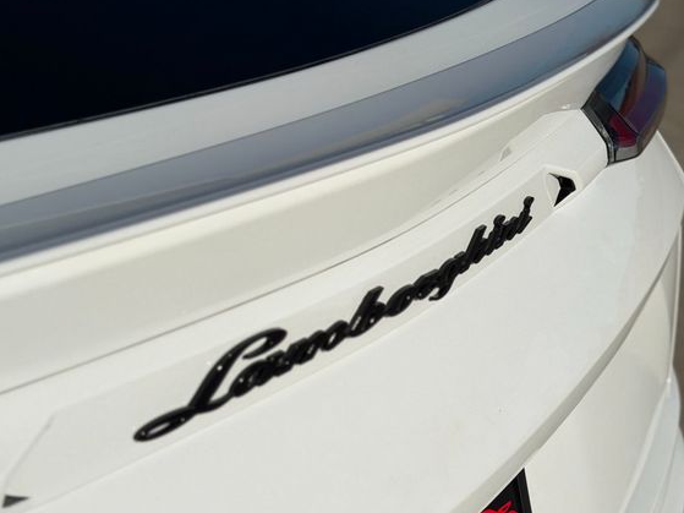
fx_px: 1087
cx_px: 390
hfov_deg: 34.9
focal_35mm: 55
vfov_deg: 26.5
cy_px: 288
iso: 100
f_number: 1.78
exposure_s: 1/43478
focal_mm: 6.76
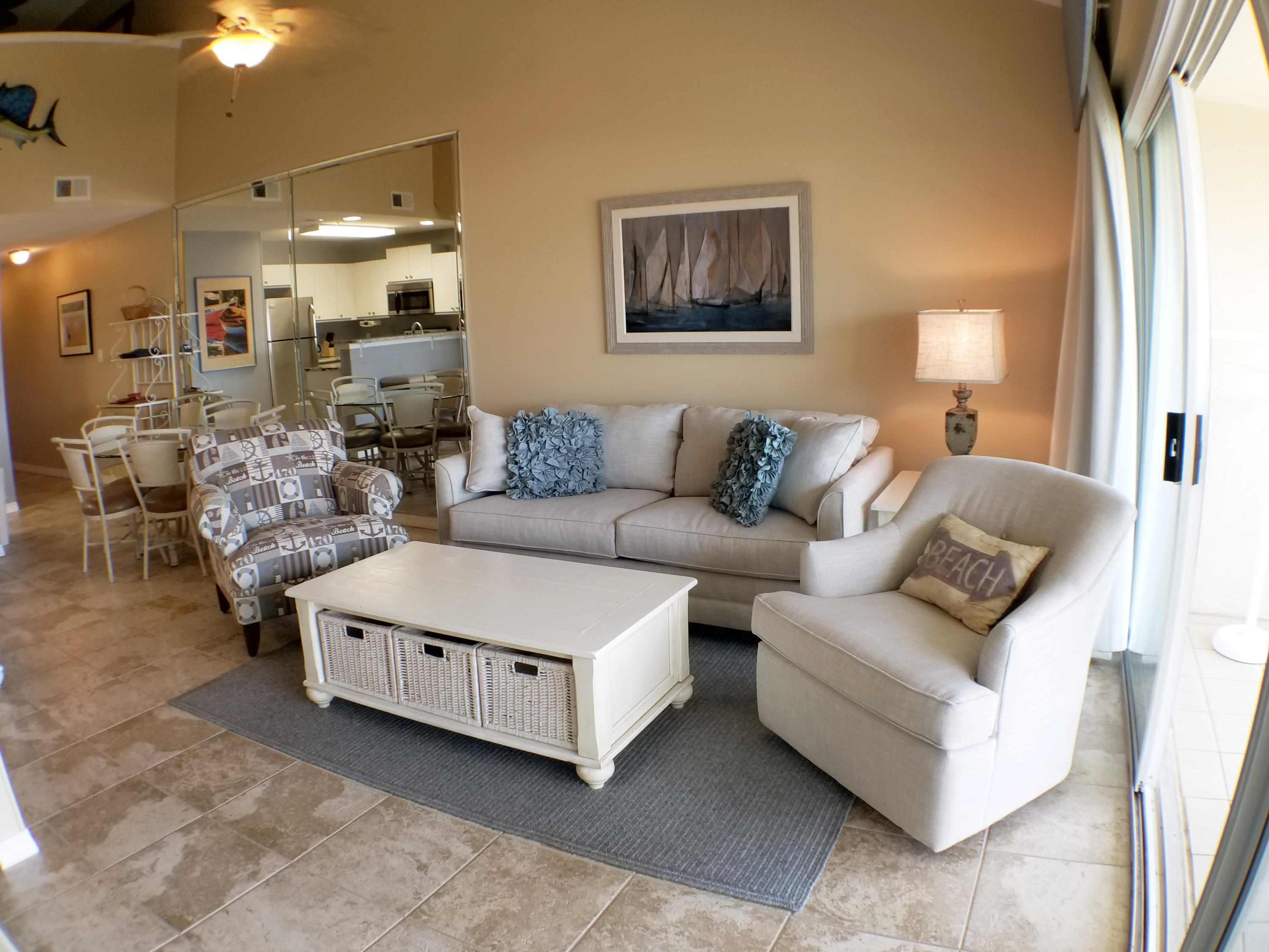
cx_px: 634
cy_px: 476
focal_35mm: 26
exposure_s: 1/75
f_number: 1.7
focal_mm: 4.25
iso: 50
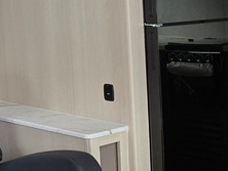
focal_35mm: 106
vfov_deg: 13.9
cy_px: 126
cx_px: 241
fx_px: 699
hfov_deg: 18.0
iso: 200
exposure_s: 1/120
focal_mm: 5.4
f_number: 1.8
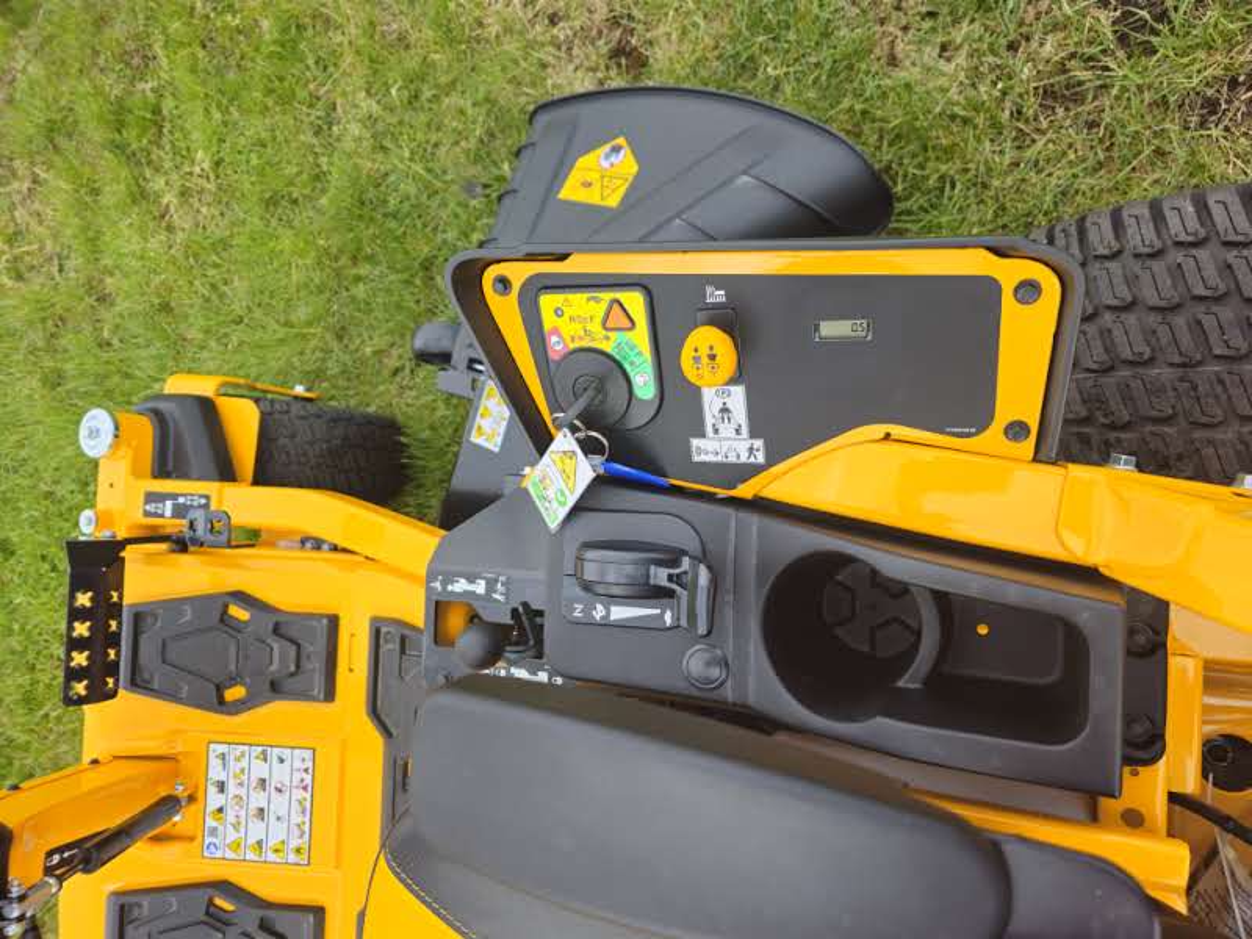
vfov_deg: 58.9
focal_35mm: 23
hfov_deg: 73.9
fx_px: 832
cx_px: 626
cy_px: 470
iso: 10
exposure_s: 1/120
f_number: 1.7
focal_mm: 6.3
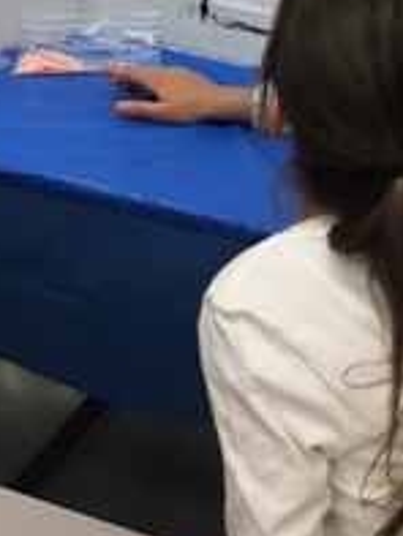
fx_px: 1458
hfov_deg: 15.6
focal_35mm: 94
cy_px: -177
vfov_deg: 19.2
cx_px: 327
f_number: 2.2
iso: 40
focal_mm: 4.15
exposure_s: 1/30
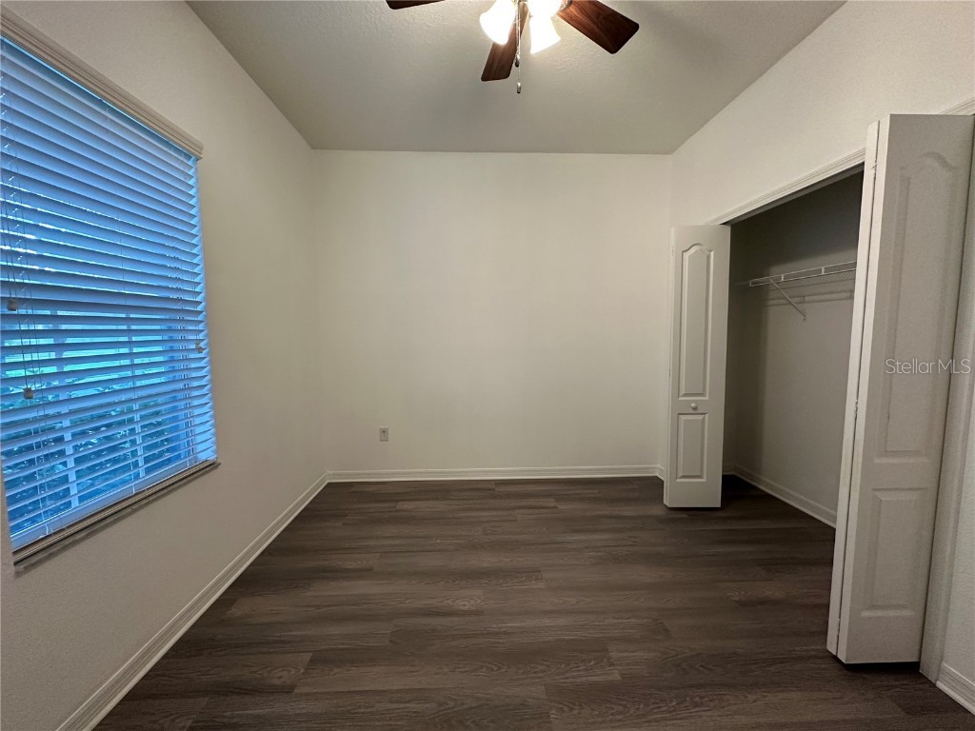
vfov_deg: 85.7
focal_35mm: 14
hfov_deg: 102.1
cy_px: 366
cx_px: 488
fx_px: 394
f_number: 2.2
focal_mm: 2.22
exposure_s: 1/60
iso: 200
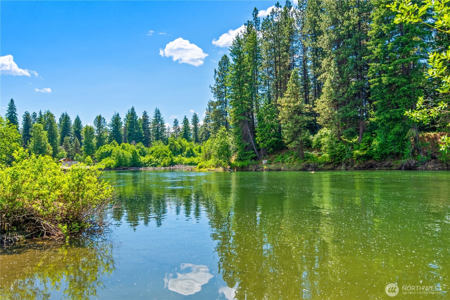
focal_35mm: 30
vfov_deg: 43.6
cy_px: 150
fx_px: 375
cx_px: 225
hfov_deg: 61.9
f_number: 8
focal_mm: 30
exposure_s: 1/400
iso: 100
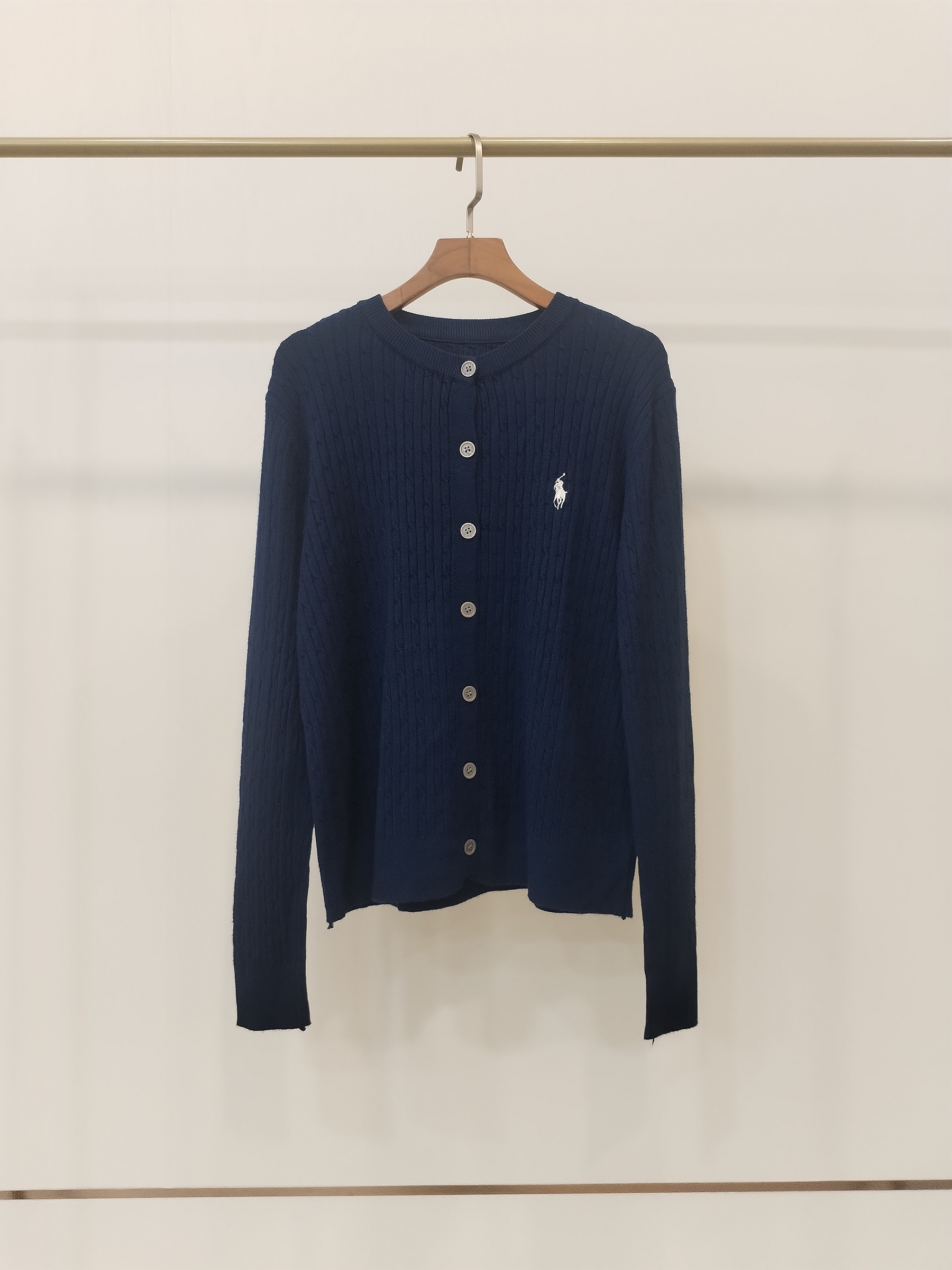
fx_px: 1063
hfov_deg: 48.2
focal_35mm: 29
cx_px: 476
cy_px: 635
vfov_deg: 61.7
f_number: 1.8
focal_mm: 4.75
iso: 471
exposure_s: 1/60
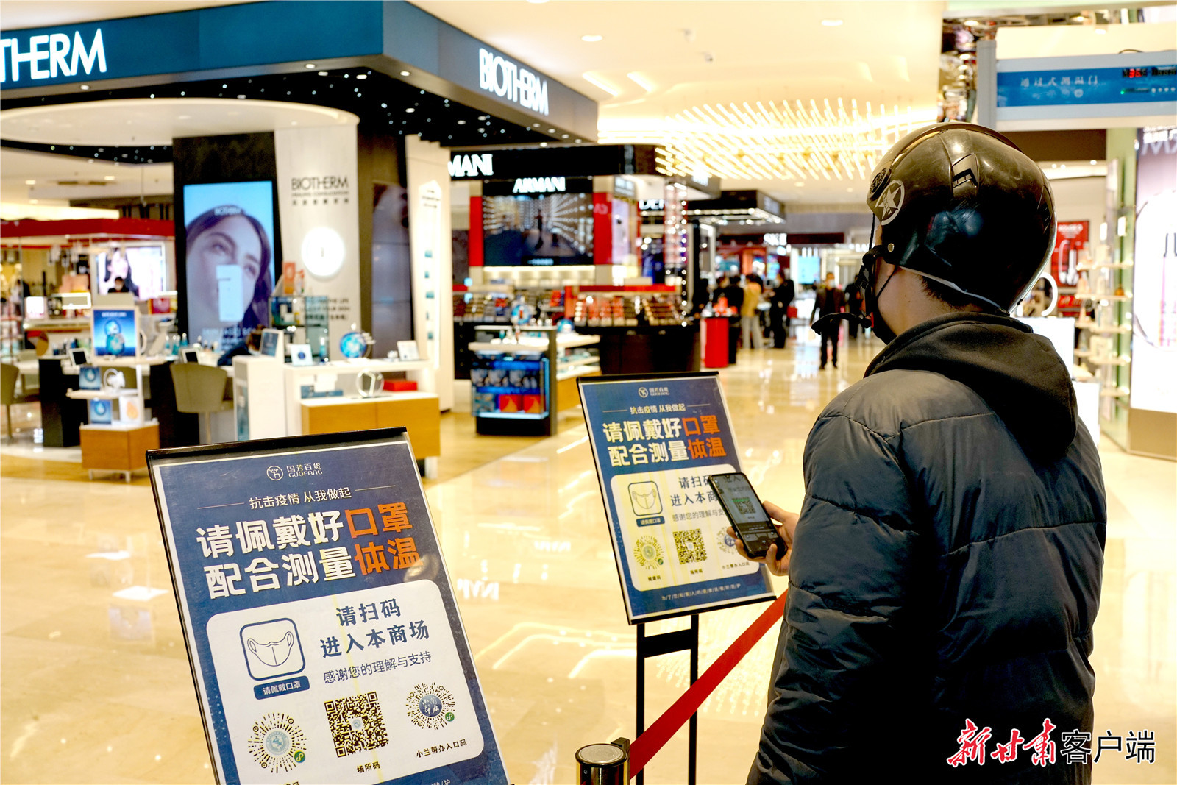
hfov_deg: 54.4
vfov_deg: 37.9
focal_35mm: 35
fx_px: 1144
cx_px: 588
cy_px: 392
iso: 800
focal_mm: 35
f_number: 6.3
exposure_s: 1/250
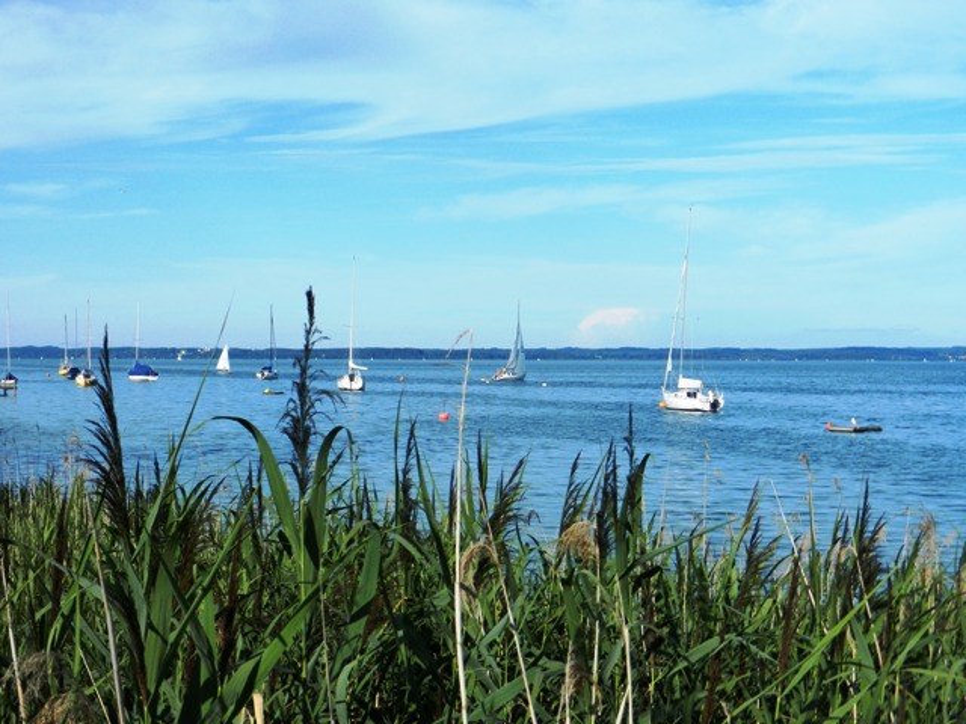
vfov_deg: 24.4
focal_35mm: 60
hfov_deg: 32.2
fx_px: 1674
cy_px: 362
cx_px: 483
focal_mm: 10.9
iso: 160
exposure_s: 1/1250
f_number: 4.5
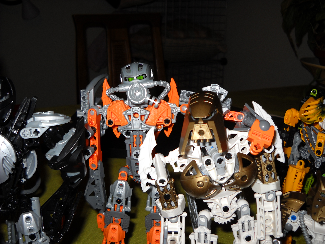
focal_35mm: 41
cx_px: 162
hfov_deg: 45.8
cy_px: 122
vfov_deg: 35.1
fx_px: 385
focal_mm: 6.72
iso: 64
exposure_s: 1/30
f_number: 3.1
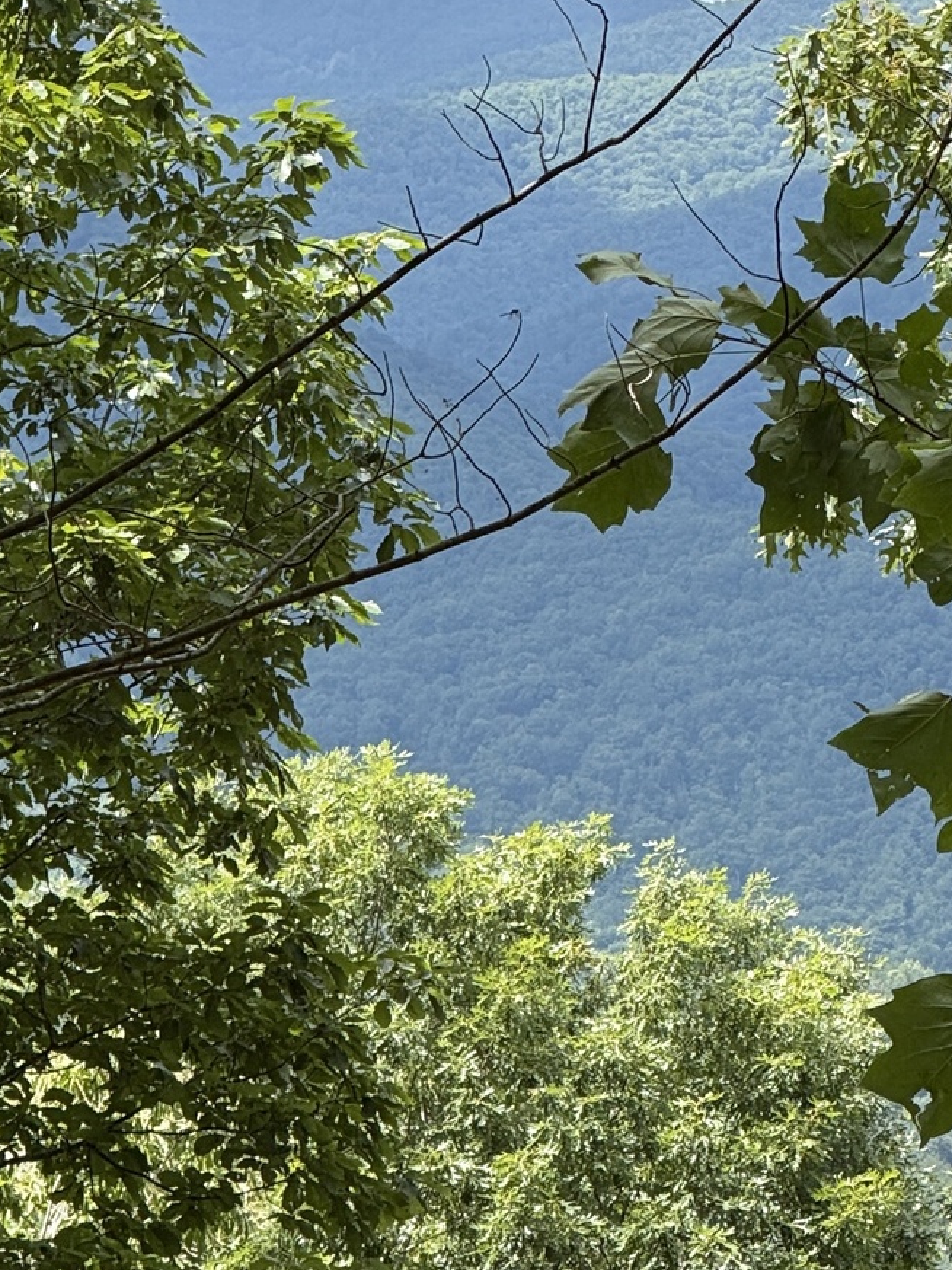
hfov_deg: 4.7
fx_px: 11624
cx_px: 614
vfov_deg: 6.2
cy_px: 486
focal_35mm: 317
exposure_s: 1/576
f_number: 2.8
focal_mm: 15.66
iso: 50
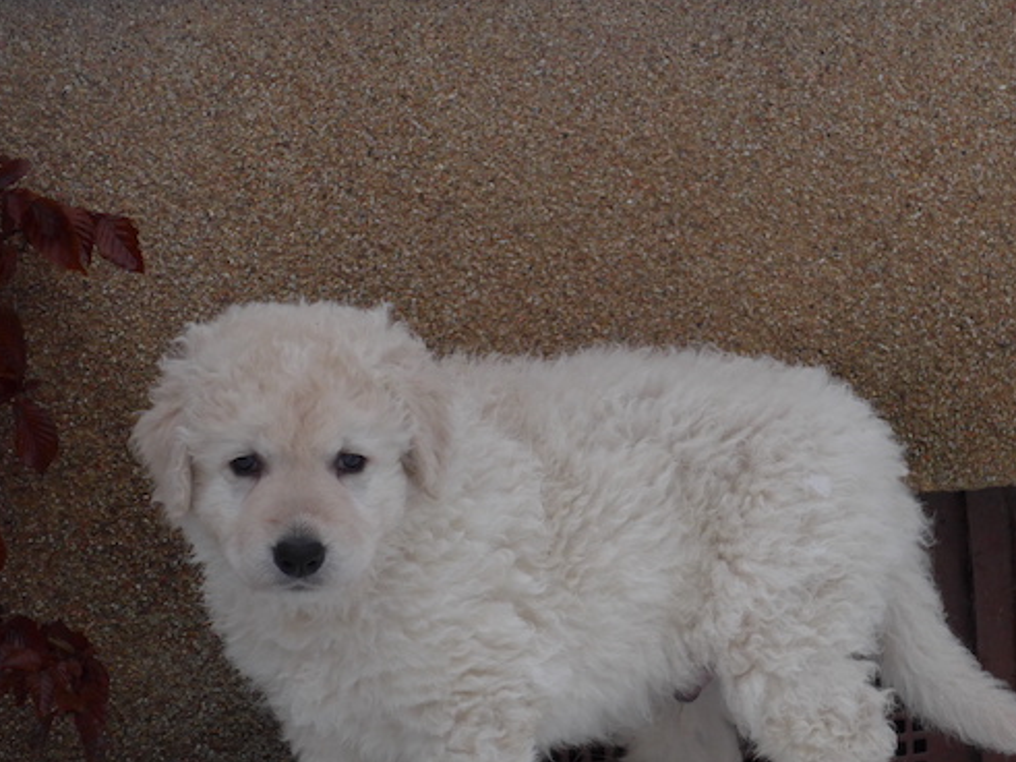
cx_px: 610
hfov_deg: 12.0
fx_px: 4842
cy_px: 458
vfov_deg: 9.0
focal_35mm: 165
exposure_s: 1/160
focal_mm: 28.9
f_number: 5.5
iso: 400
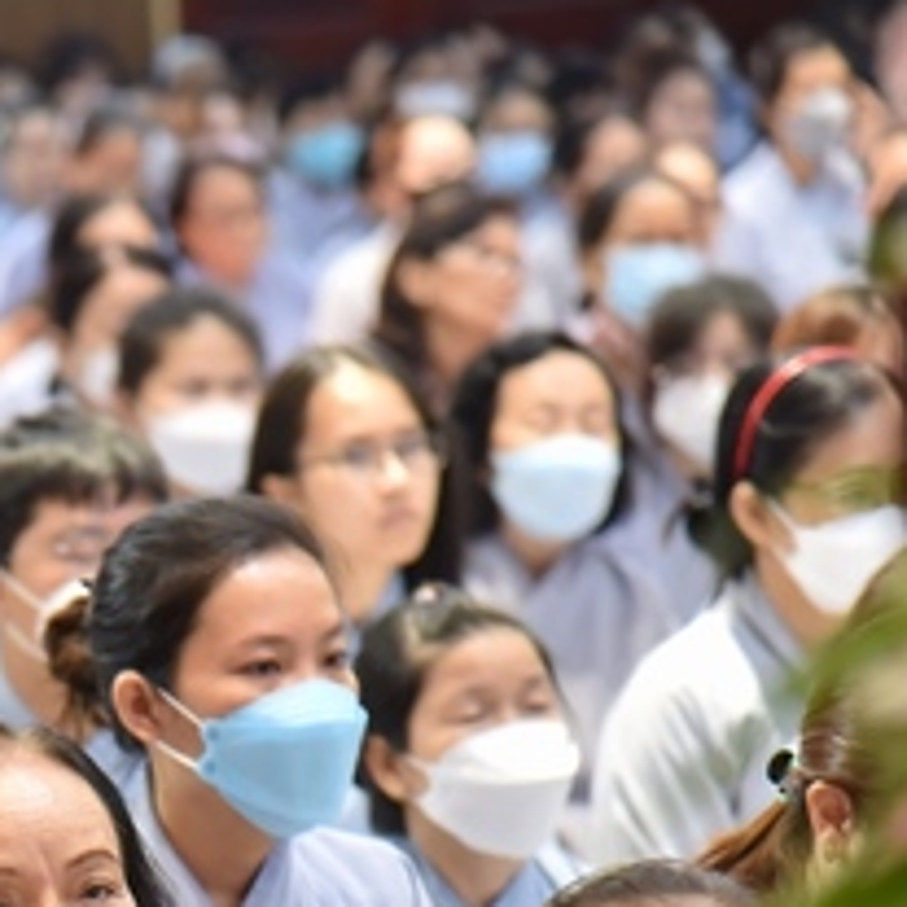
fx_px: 9516
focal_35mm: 321
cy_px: 929
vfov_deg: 5.4
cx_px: -259
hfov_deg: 5.4
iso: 1250
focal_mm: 120
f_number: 4
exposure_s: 1/50
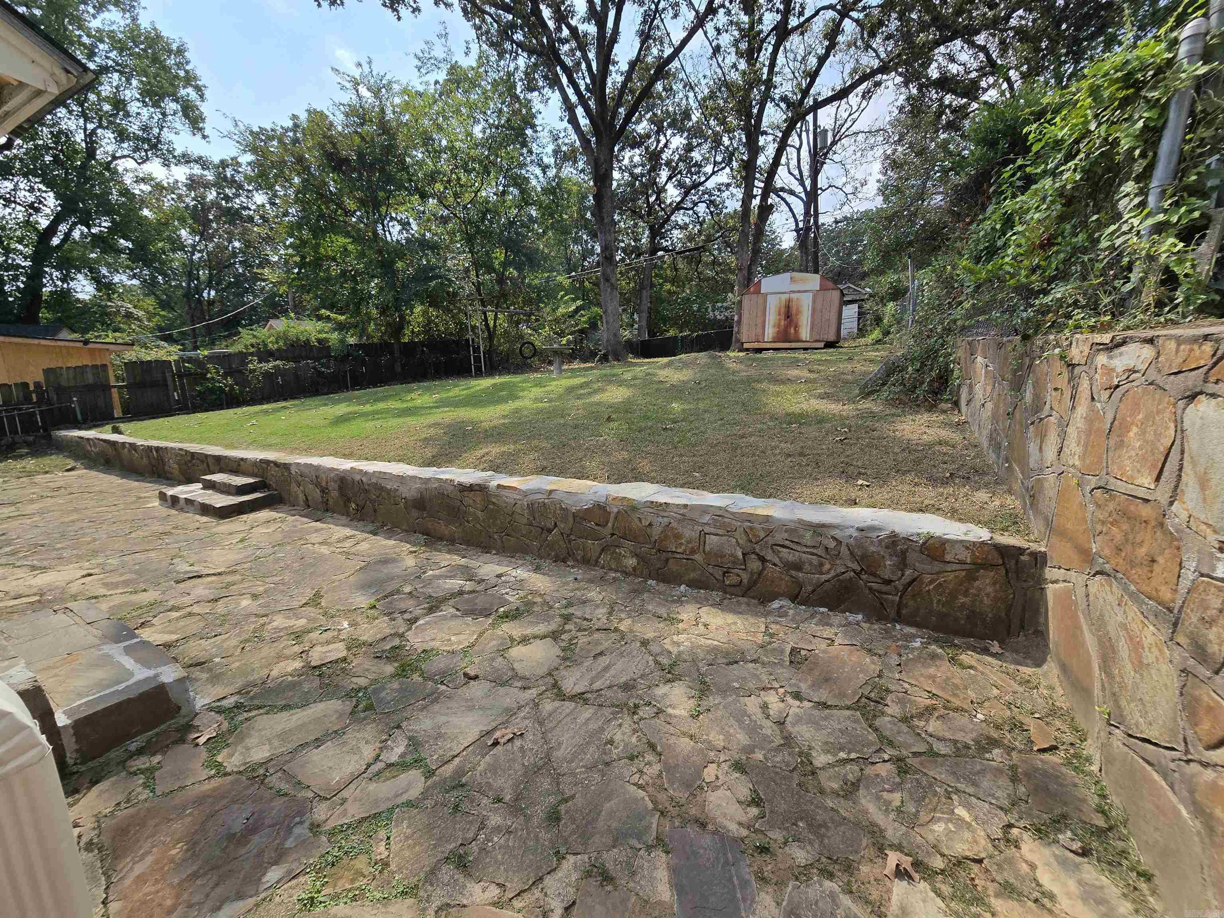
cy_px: 459
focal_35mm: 13
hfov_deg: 106.2
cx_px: 612
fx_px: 460
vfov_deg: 89.9
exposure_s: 1/1941
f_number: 2.2
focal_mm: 2.2
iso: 50
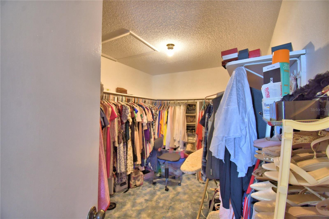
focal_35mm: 15
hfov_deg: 100.4
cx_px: 164
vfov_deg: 77.3
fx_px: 137
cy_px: 110
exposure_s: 1/30
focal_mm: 10
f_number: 4.5
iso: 560
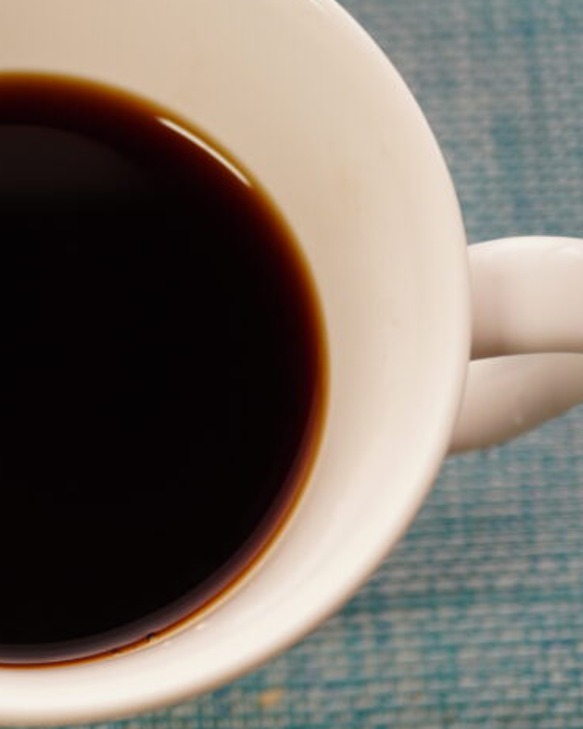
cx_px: 41
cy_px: 338
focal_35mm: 93
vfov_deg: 20.6
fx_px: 2006
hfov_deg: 16.3
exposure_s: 1/13
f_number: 3.5
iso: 100
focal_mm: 30
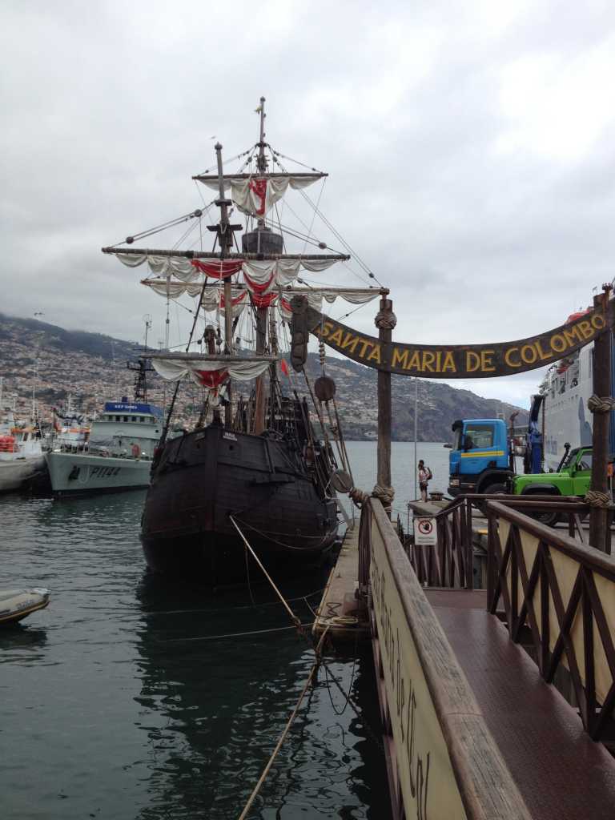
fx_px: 829
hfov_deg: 40.7
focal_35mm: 35
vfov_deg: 52.6
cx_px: 308
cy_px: 410
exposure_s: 1/1062
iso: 64
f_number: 2.4
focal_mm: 4.28
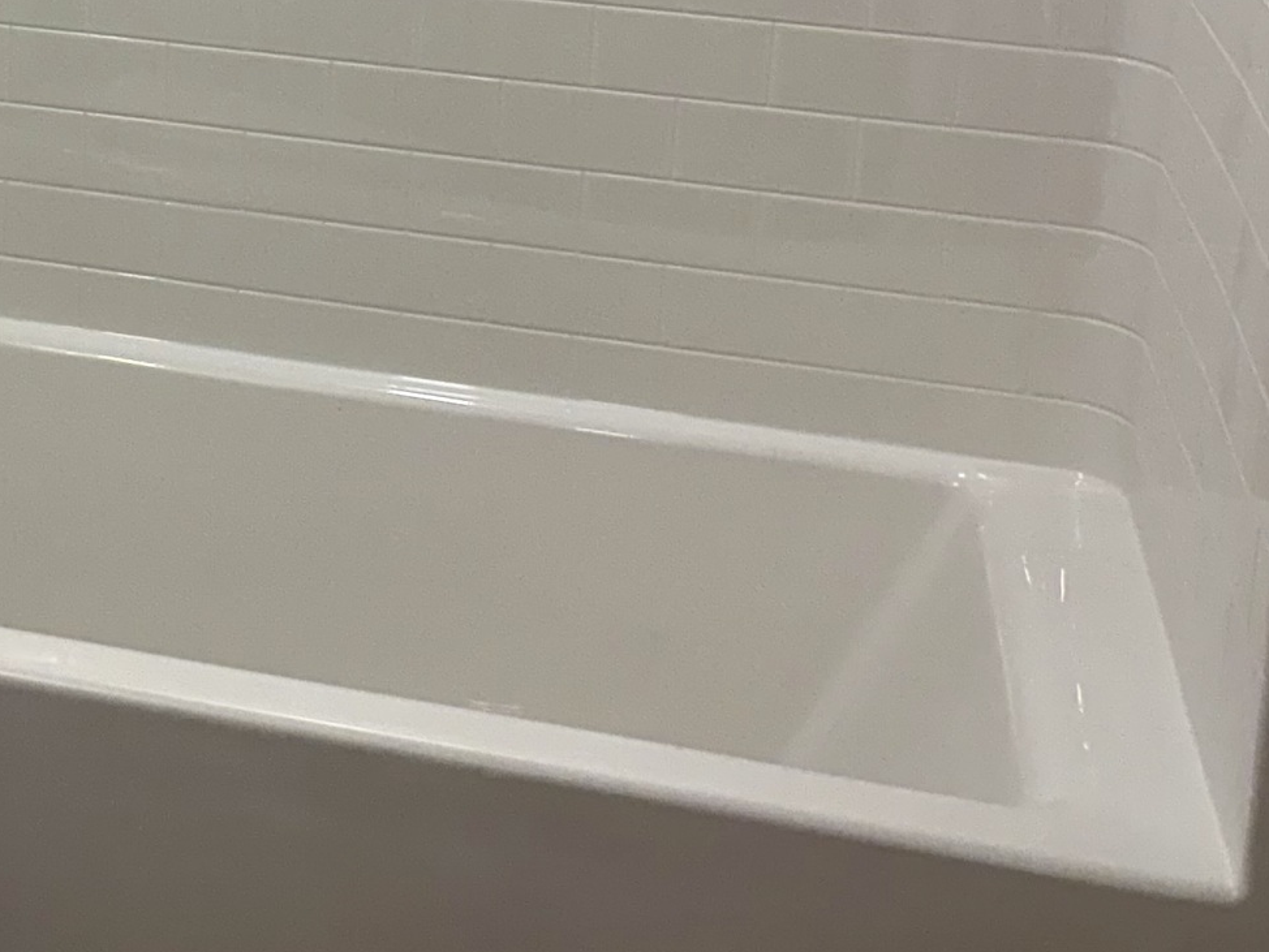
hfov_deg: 21.5
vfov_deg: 17.0
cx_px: -392
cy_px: -258
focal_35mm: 82
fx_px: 3007
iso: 64
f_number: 1.6
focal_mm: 5.96
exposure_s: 1/120
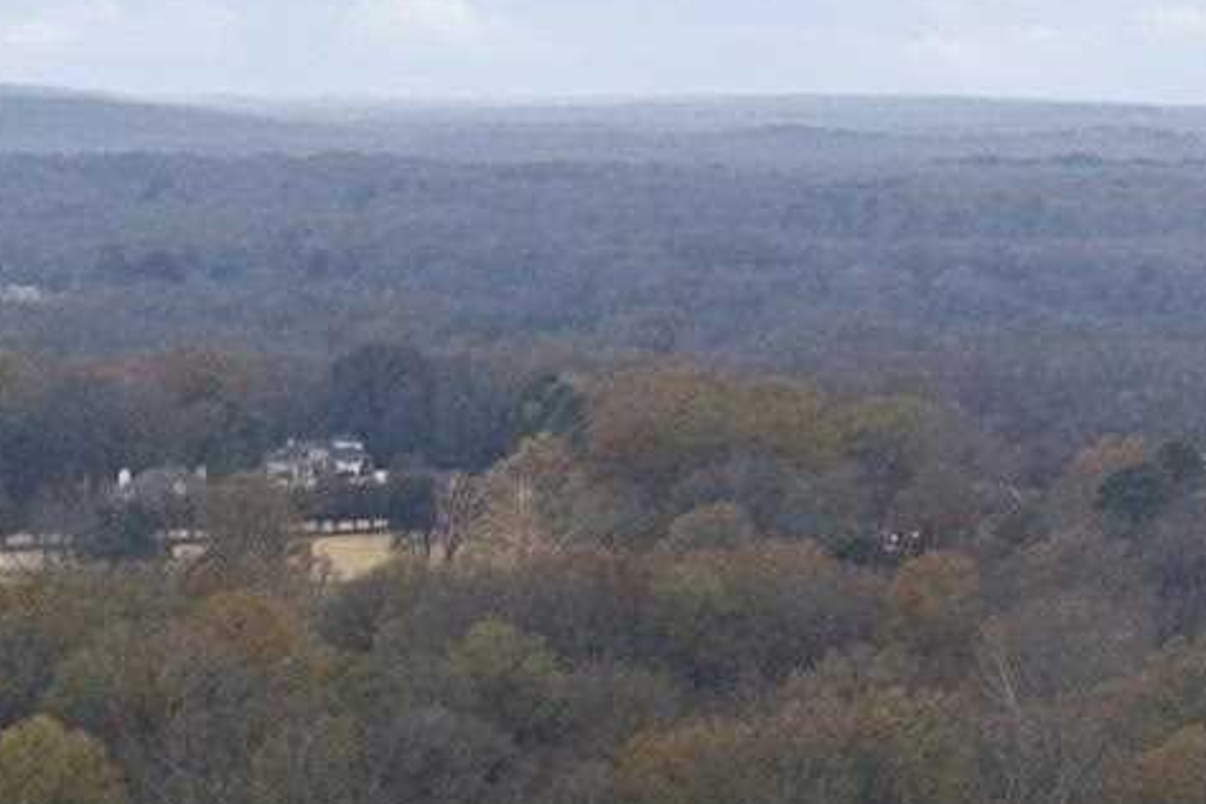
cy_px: 2155
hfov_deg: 12.7
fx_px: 5293
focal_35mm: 158
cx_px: -211
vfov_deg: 7.8
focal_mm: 8.7
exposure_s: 1/1500
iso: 190
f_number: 1.8
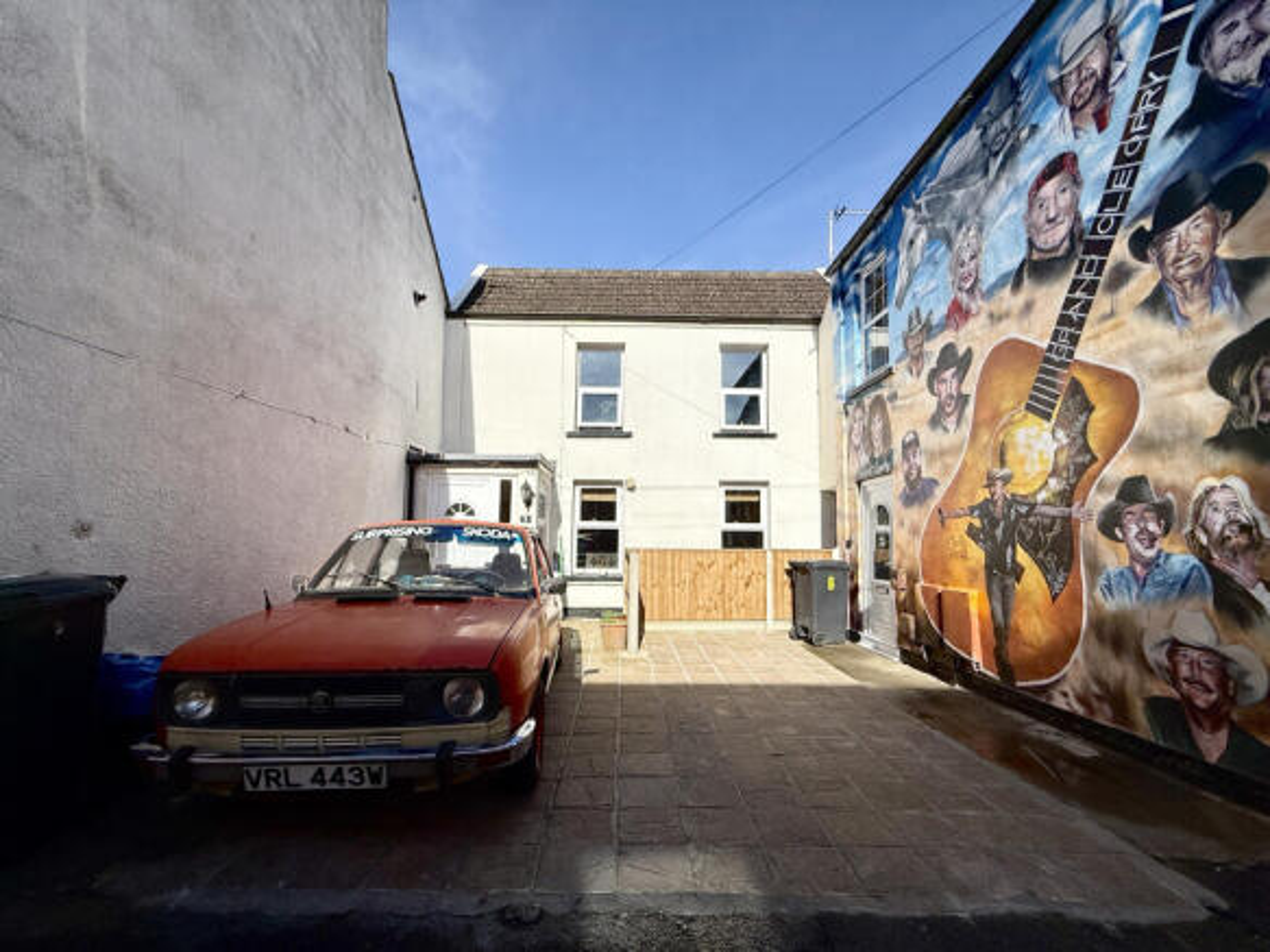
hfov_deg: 102.1
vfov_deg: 85.7
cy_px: 476
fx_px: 514
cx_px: 635
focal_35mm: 14
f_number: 2.2
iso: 50
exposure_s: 1/5618
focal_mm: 2.22
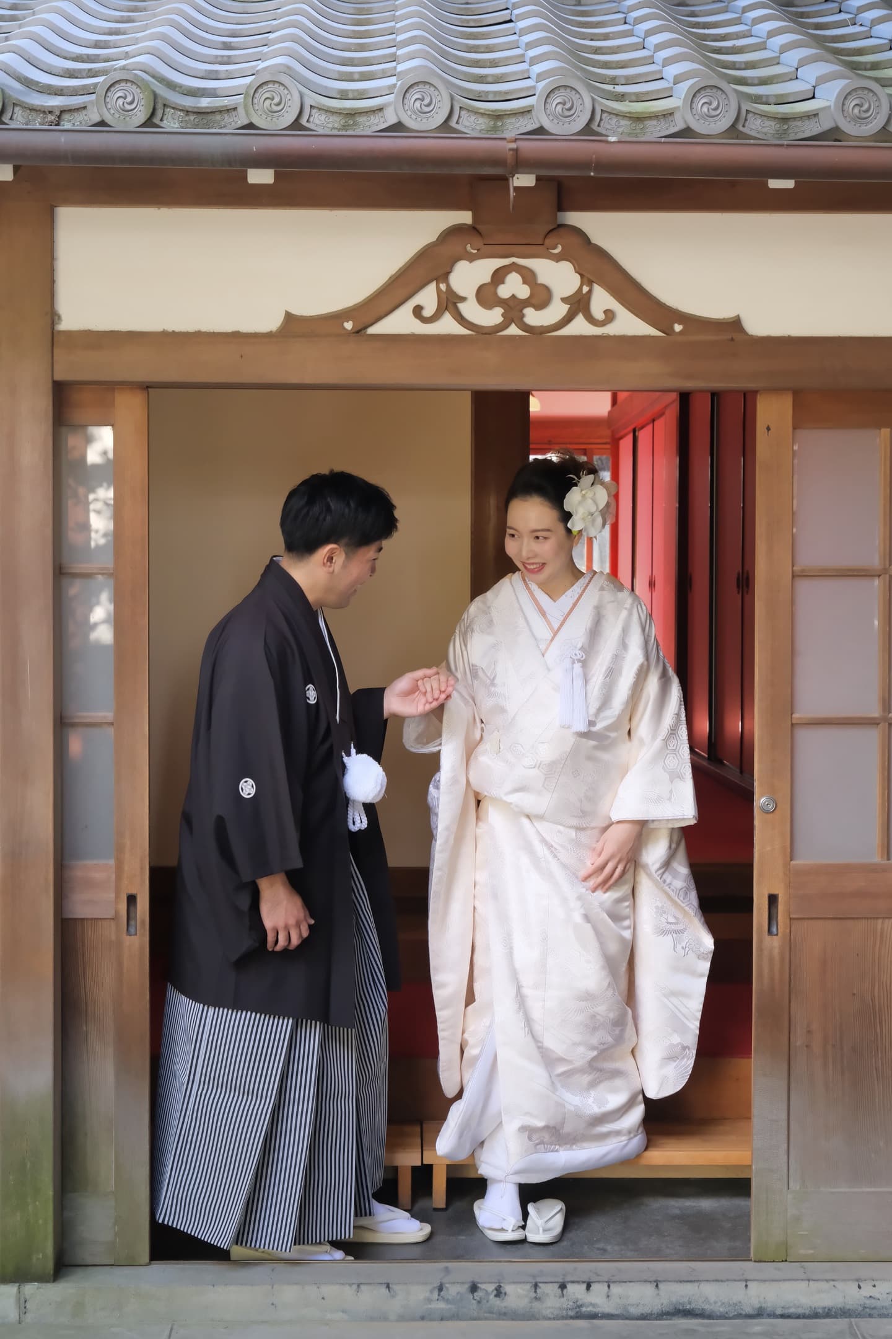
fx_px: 2378
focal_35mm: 64
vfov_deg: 31.4
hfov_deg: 21.2
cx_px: 446
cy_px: 670
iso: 1600
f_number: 5.6
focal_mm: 42.9
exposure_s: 1/80
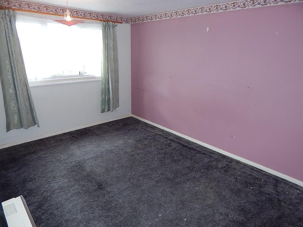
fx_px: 193
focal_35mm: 22
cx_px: 152
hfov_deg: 76.4
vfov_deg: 61.1
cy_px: 114
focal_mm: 4
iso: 125
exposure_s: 1/30
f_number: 3
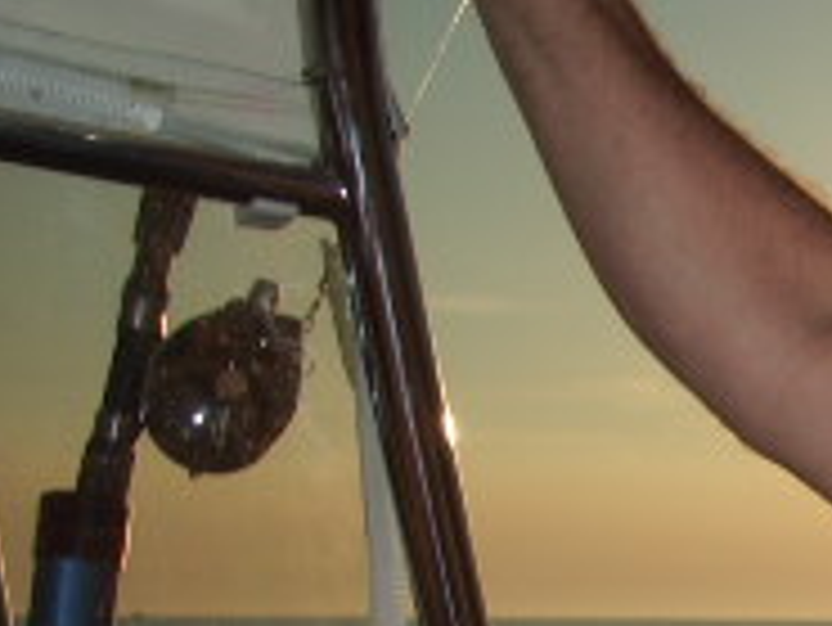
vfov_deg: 11.9
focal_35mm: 121
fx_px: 2910
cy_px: 824
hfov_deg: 14.8
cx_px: 1354
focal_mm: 5.8
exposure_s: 1/1000
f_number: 4.3
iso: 50
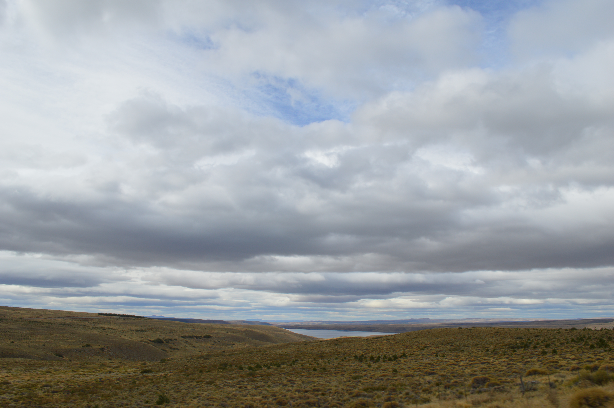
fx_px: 460
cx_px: 307
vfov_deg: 47.8
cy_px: 204
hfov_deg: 67.4
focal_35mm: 27
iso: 100
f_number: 9
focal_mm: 18
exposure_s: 1/320
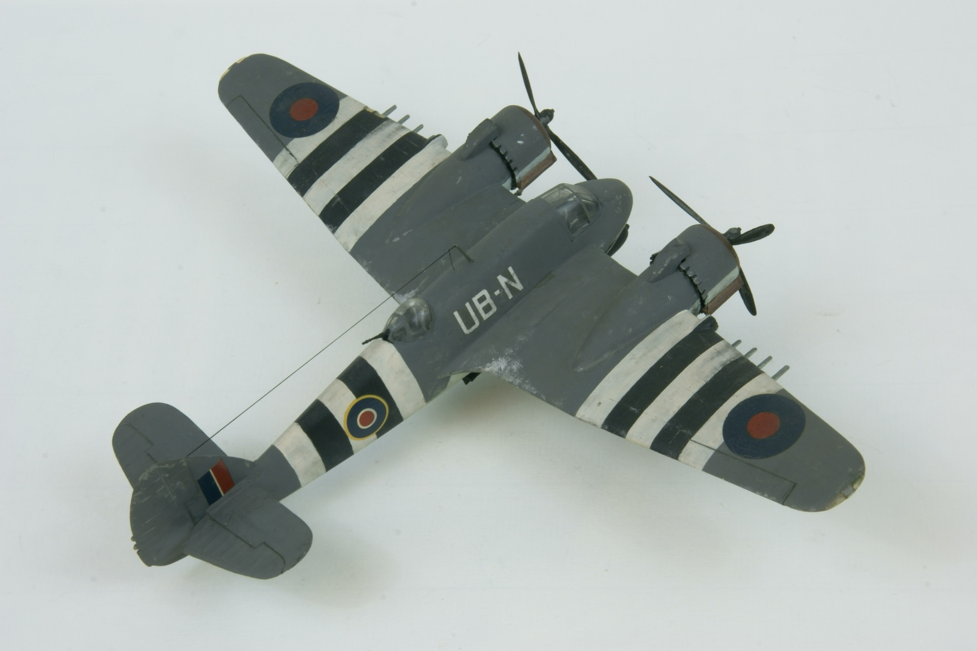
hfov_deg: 22.6
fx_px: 2442
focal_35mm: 90
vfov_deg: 15.2
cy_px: 326
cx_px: 488
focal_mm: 60
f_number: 29
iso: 80
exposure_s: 1.3
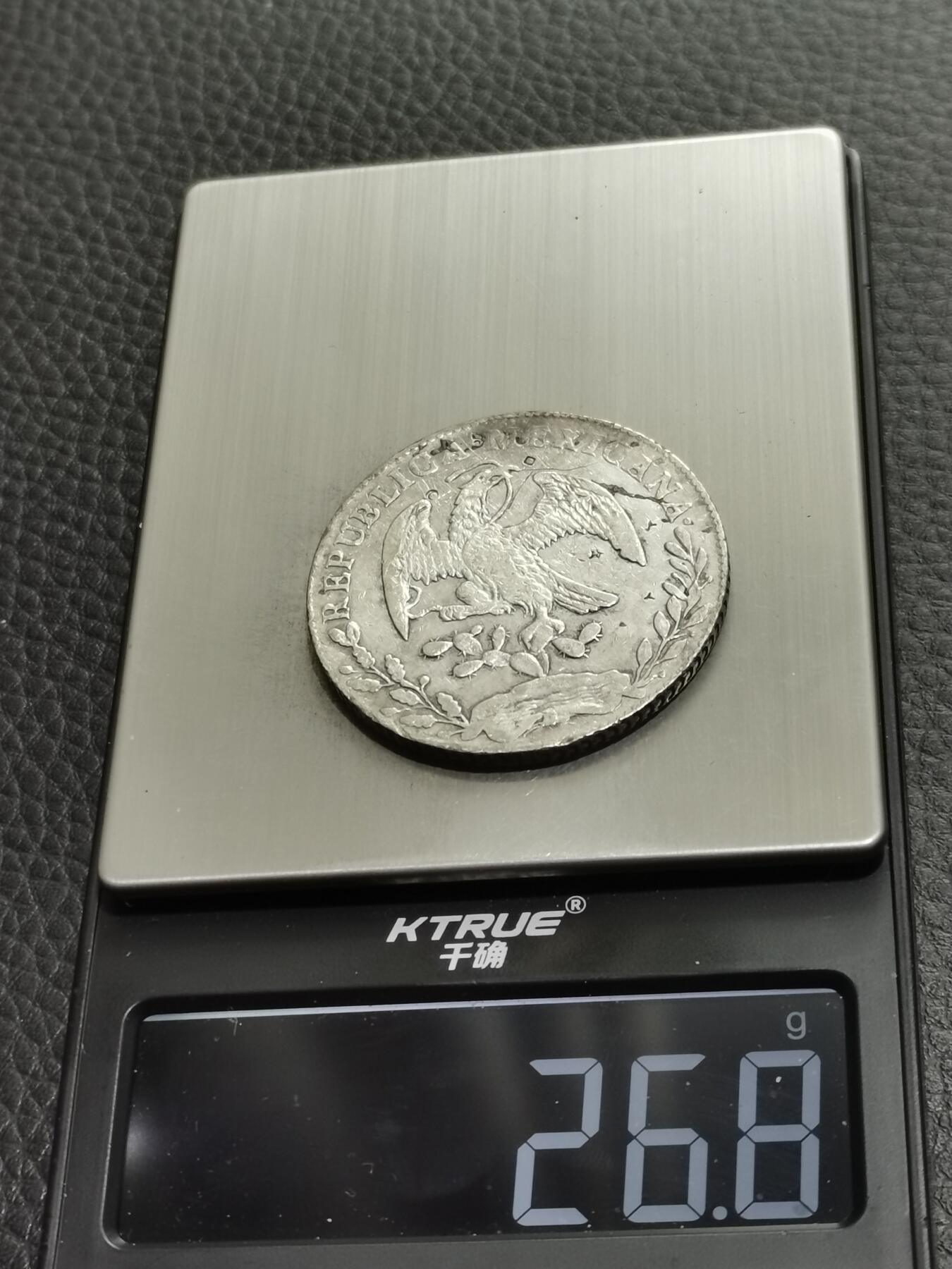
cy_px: 634
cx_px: 476
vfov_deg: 26.7
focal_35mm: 73
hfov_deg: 20.2
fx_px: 2677
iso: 80
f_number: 1.8
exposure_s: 1/100
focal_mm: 5.58
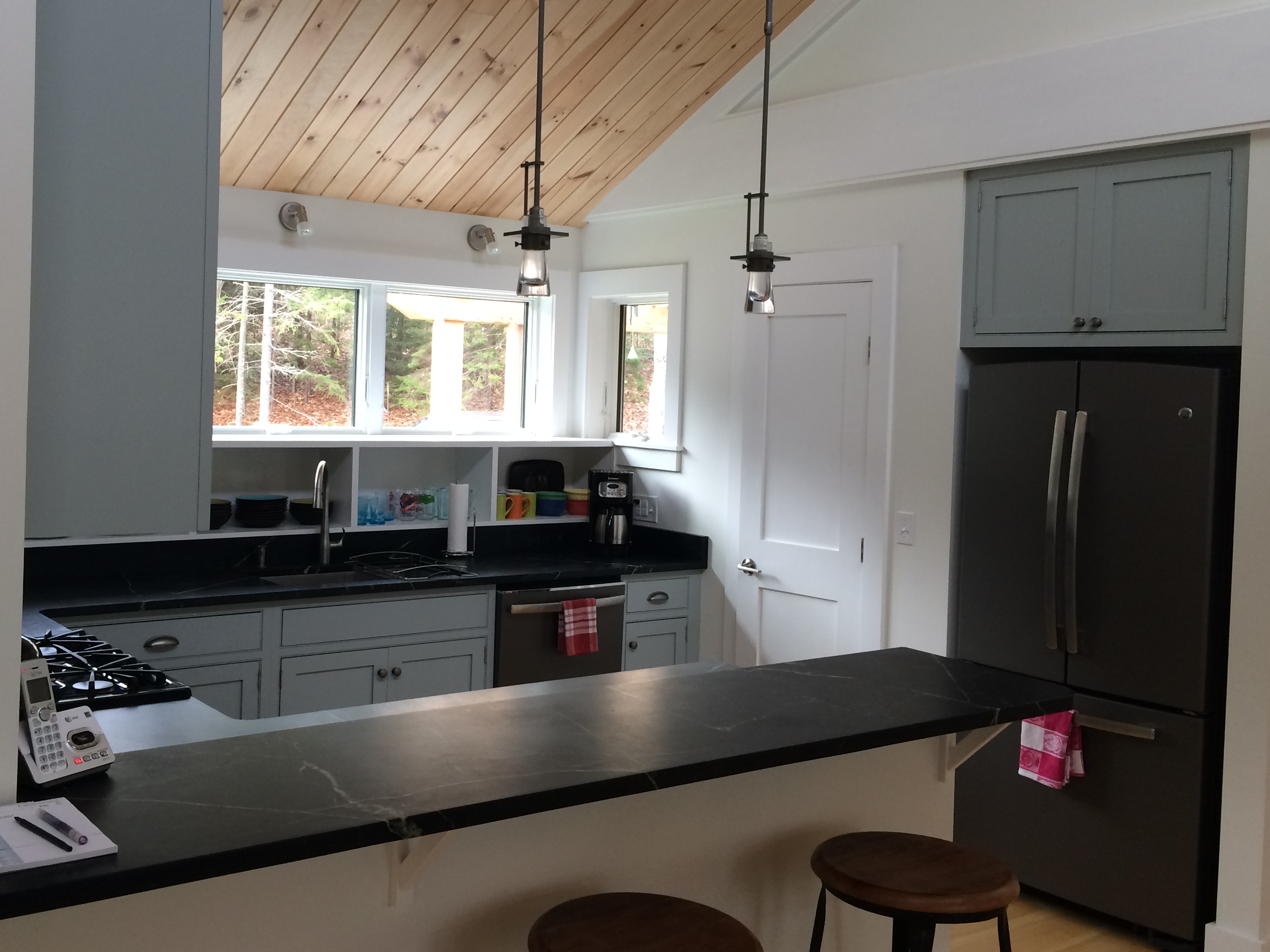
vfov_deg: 39.6
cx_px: 519
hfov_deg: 51.1
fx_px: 1321
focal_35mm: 36
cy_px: 410
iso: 32
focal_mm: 4.15
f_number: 2.2
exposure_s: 1/30
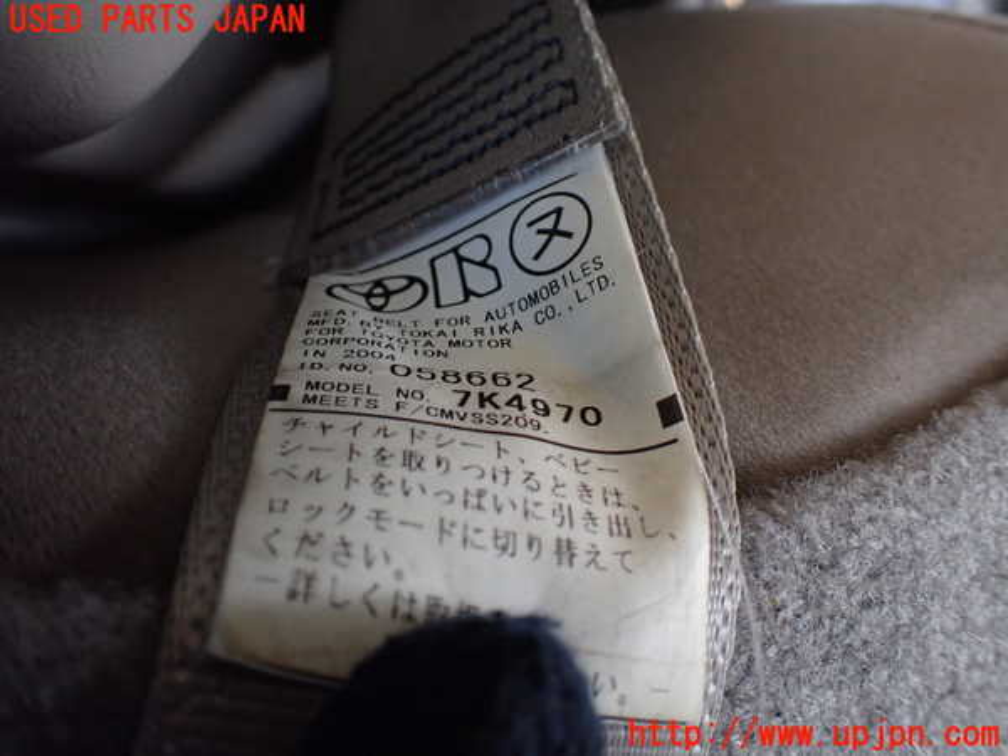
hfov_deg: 60.0
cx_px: 504
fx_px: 874
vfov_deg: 46.8
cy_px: 378
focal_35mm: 30
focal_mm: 5.4
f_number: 2.3
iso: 500
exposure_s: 1/125
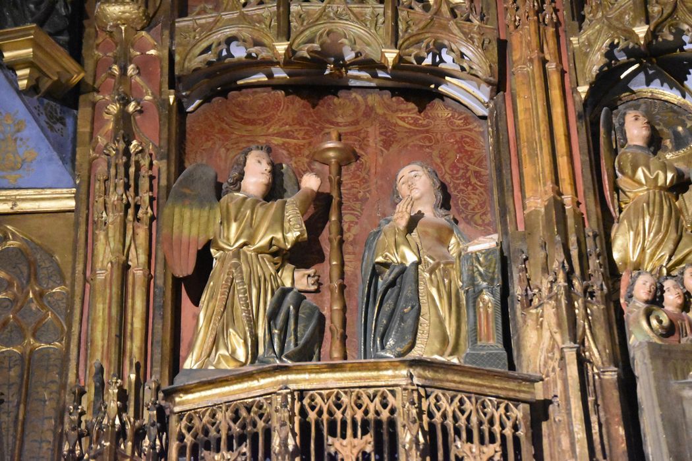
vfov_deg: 10.8
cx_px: 346
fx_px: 2451
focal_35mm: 128
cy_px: 230
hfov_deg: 16.1
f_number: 4.5
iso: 11400
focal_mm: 85
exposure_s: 1/125
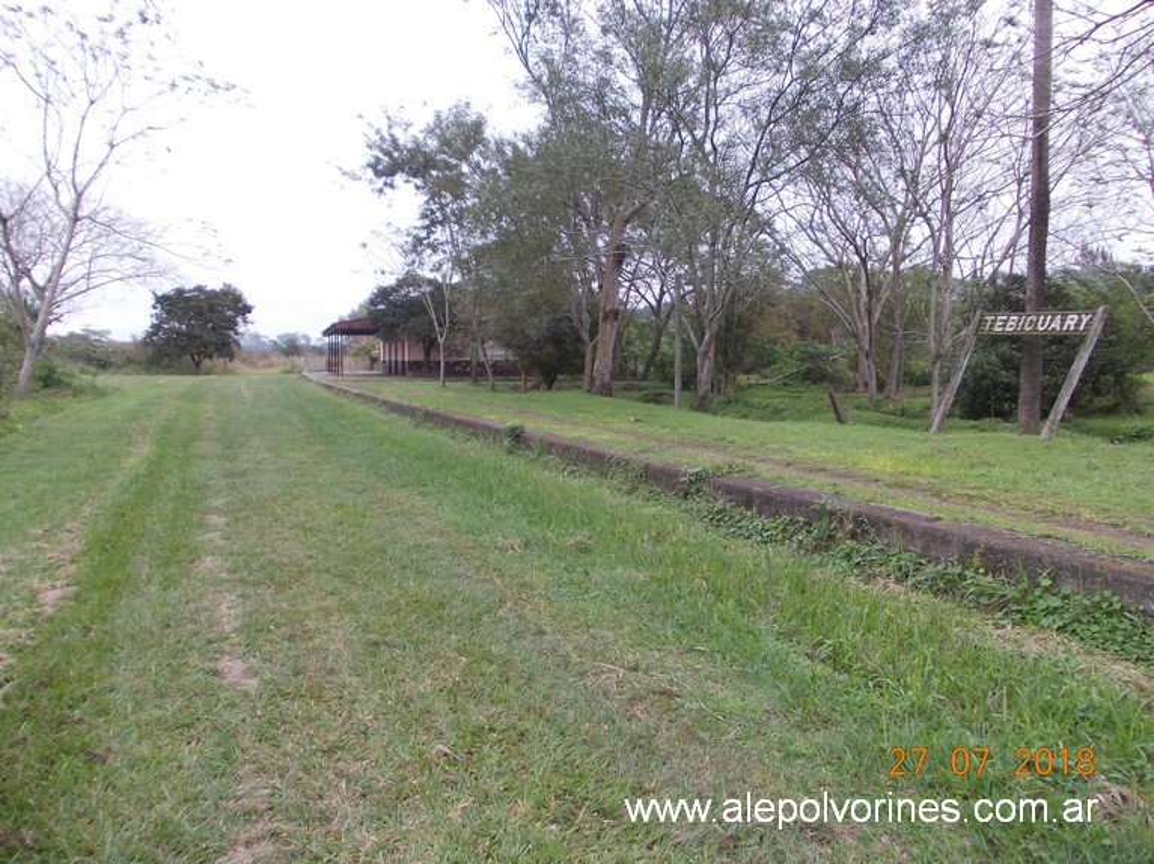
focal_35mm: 28
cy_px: 432
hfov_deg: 63.5
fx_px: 933
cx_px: 577
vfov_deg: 49.7
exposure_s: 1/200
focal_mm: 4
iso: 80
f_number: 2.7
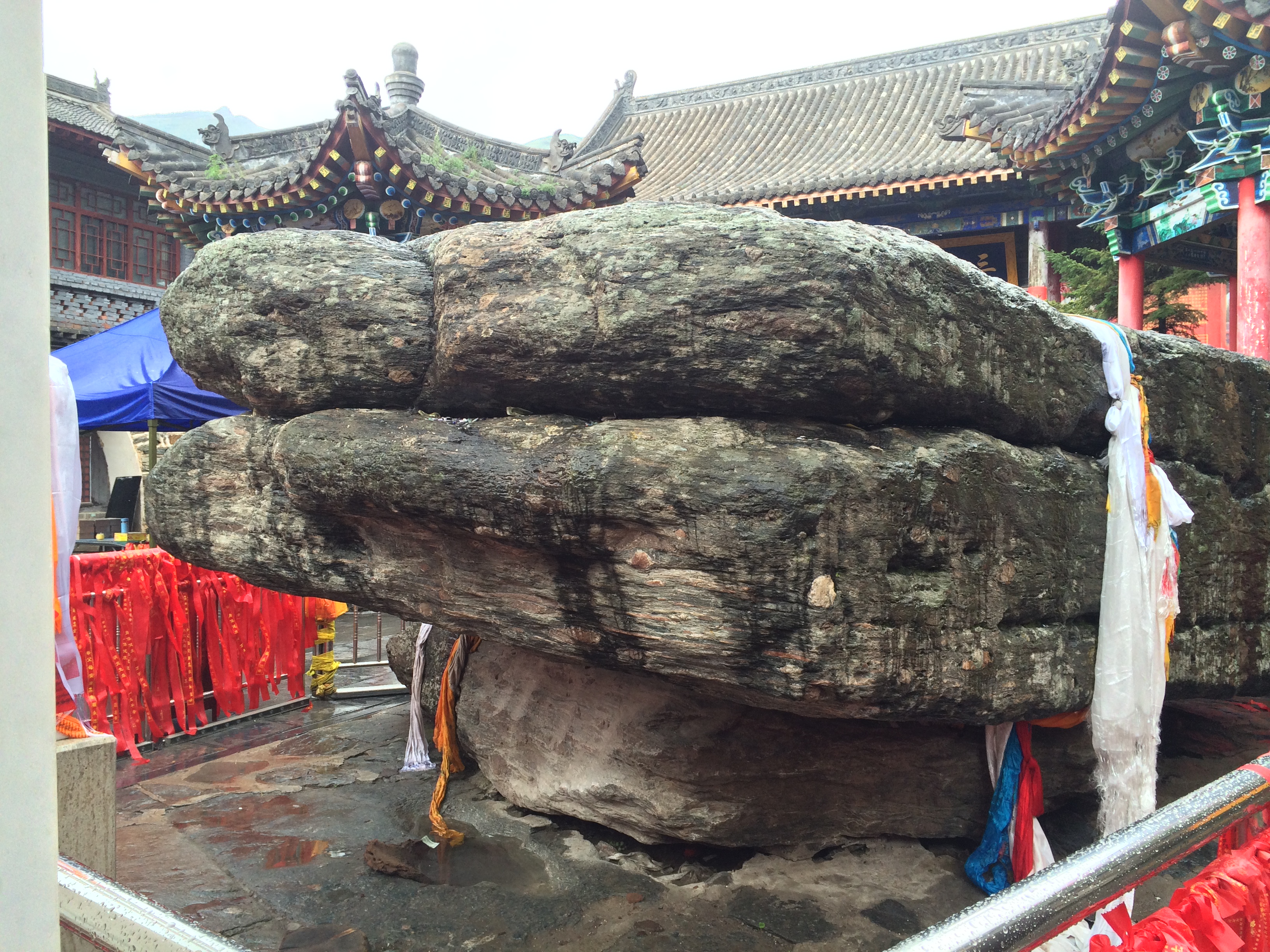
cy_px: 476
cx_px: 635
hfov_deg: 61.7
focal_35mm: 29
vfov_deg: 48.2
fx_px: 1064
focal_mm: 4.15
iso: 40
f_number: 2.2
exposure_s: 1/100
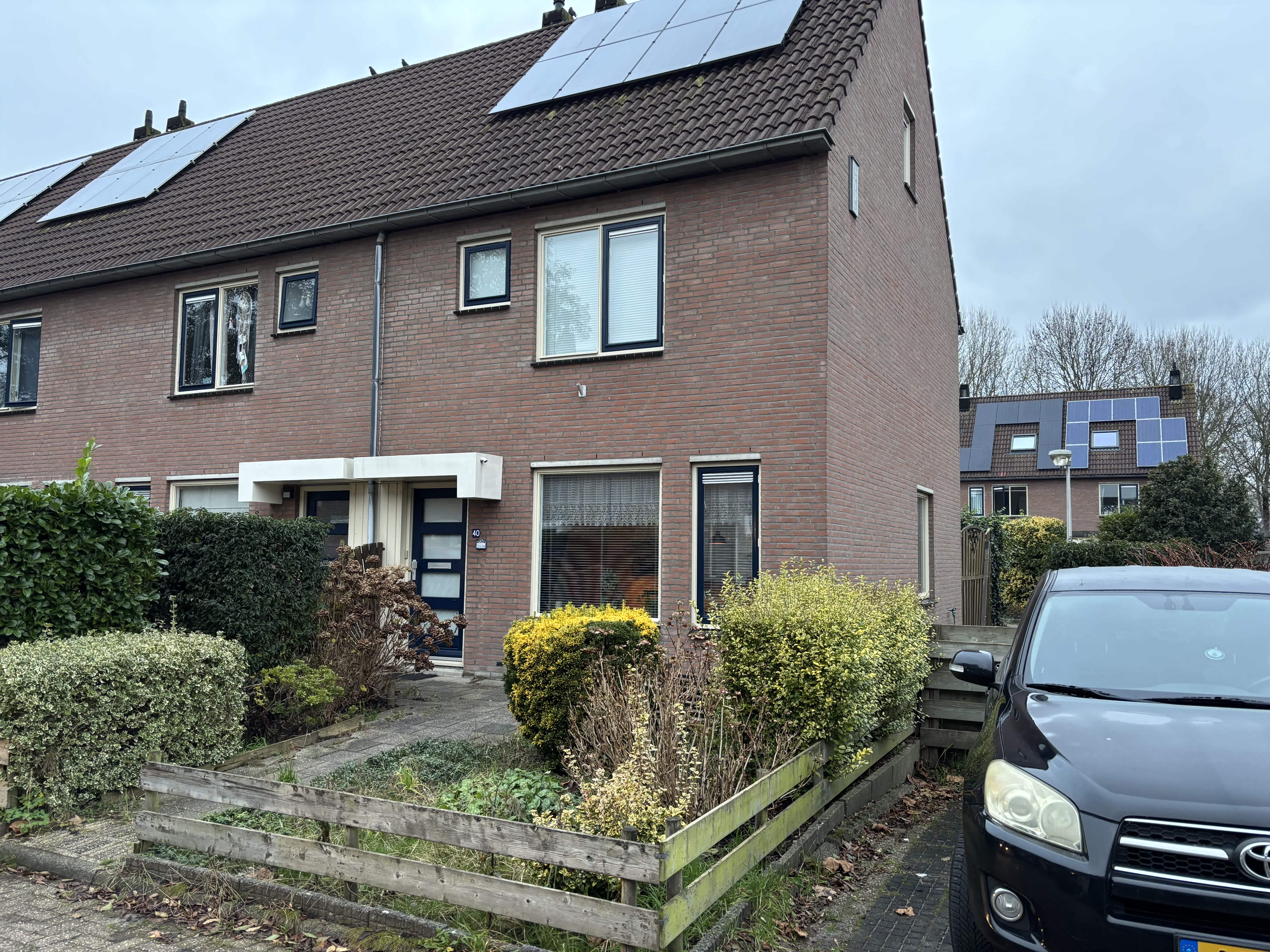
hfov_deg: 67.3
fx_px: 954
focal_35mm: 26
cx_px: 635
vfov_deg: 53.1
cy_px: 476
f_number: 1.6
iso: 160
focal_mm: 6
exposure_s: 1/60
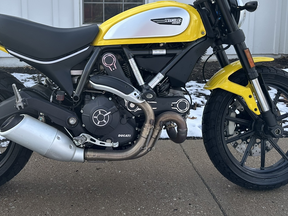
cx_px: 117
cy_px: 57
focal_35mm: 37
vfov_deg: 37.8
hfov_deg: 49.9
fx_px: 308
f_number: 1.78
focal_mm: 6.86
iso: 80
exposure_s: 1/935
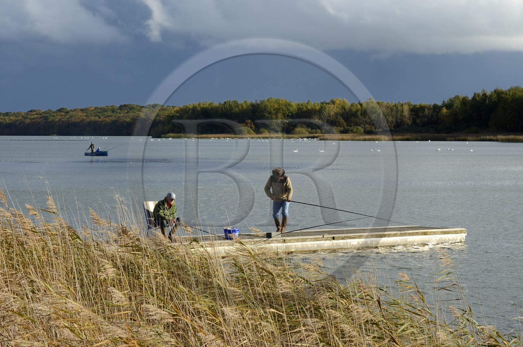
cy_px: 174
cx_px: 262
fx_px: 1597
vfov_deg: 12.4
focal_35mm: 110
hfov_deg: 18.6
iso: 400
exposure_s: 1/250
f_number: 18
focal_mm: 110
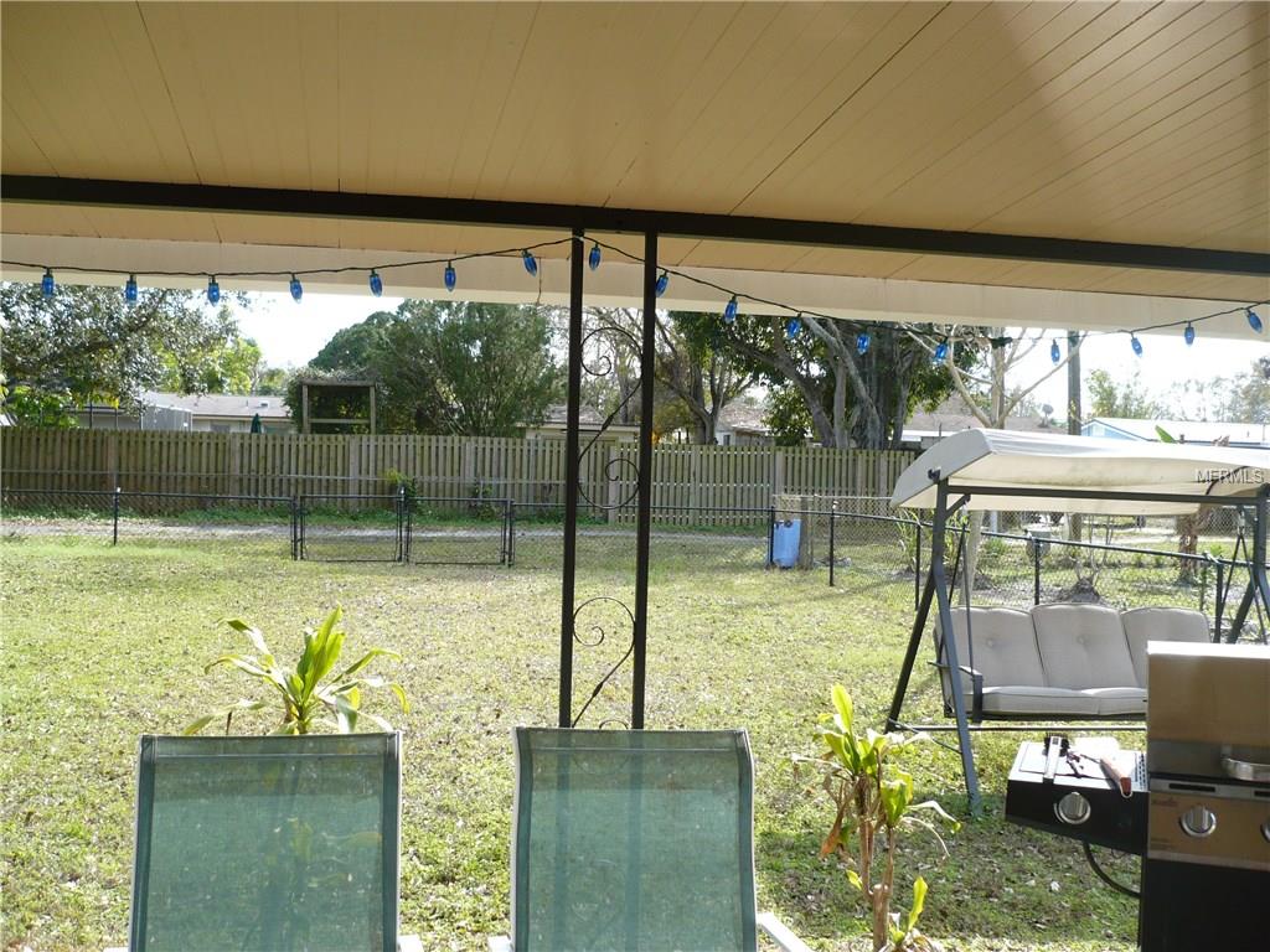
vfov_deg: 40.7
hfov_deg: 52.6
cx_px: 635
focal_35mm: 35
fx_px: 1284
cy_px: 476
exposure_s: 1/320
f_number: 2.8
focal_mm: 5.8
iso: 100
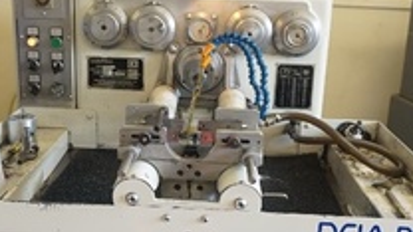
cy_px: 155
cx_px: 175
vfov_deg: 20.7
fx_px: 635
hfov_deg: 35.9
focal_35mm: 58
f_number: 4
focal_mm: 16
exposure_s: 1/160
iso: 800
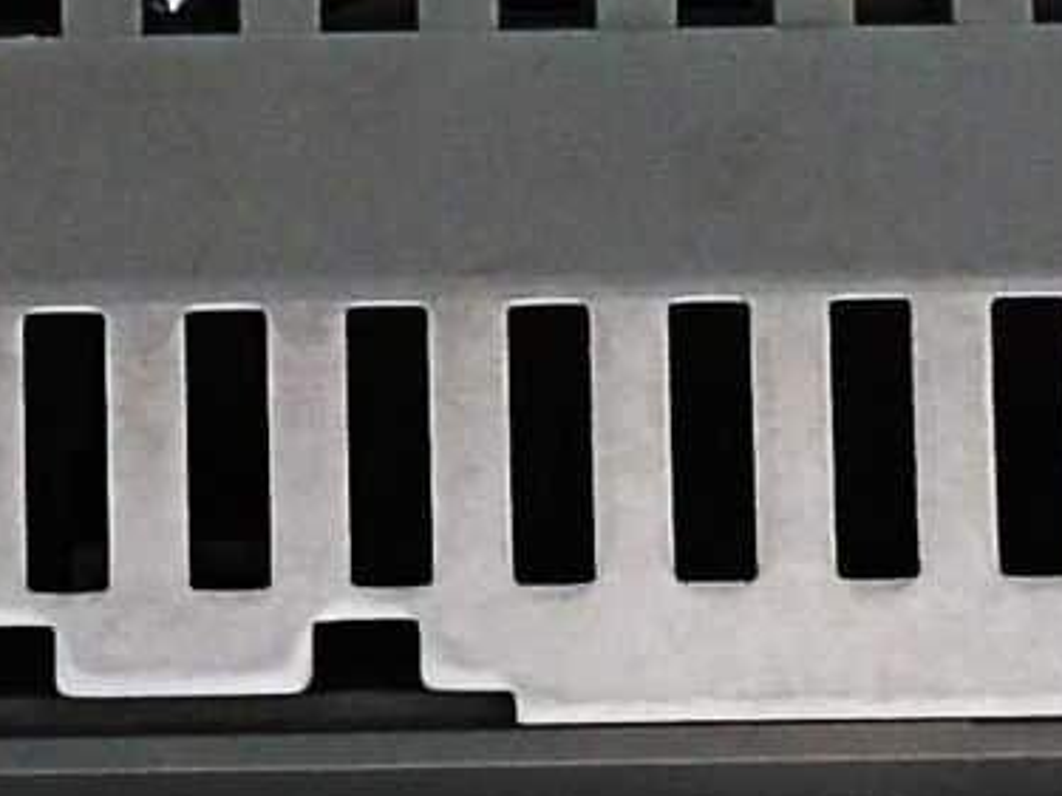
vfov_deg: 6.9
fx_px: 6073
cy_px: -1317
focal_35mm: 198
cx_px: 147
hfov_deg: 10.0
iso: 160
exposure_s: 1/33
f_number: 2.2
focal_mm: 4.15
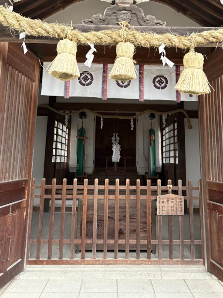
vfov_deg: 46.5
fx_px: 335
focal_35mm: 39
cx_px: 125
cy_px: 83
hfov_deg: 36.8
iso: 200
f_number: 1.6
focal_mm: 5.96
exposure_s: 1/60
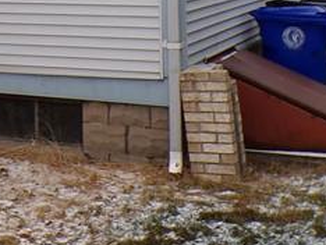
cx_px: -67
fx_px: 990
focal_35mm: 105
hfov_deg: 17.8
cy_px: -149
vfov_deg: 13.2
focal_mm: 4.3
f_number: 4.4
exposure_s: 1/52
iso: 100
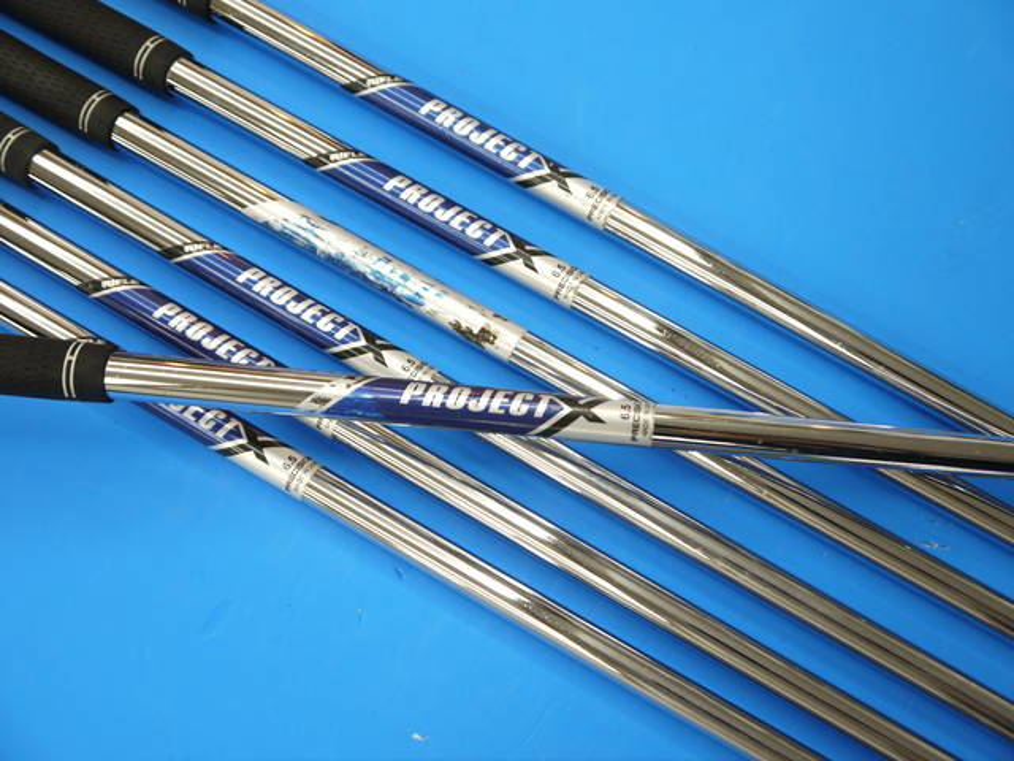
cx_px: 507
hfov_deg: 39.7
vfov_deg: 30.3
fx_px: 1406
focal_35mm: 48
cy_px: 380
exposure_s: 1/60
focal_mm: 24
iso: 200
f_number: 4.5
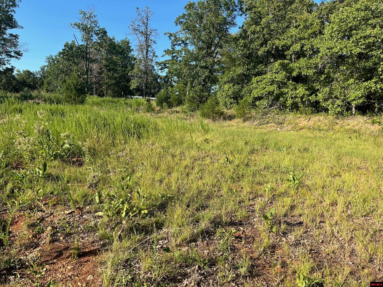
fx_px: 288
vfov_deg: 53.1
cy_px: 144
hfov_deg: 67.3
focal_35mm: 26
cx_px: 192
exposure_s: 1/1517
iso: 50
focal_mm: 5.1
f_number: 1.6
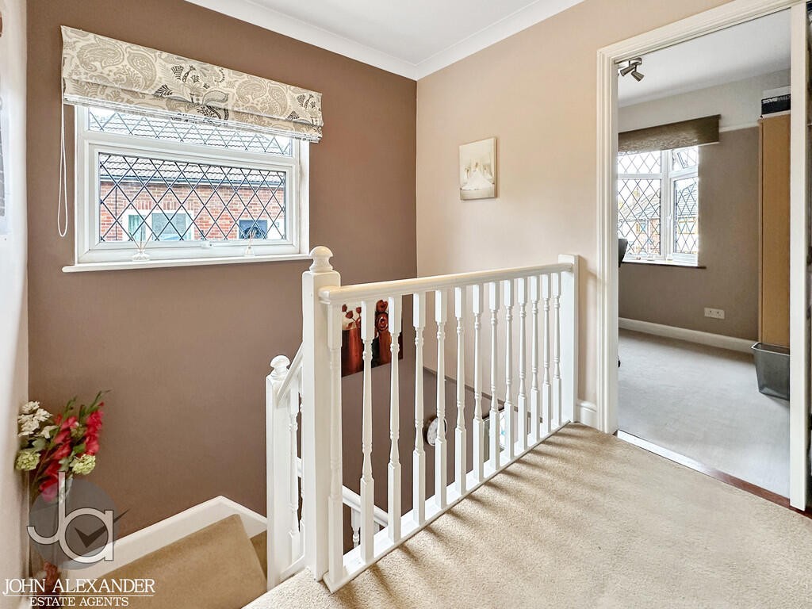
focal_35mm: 14
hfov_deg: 102.1
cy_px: 304
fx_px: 328
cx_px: 406
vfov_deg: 85.7
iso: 250
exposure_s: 1/100
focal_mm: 2.22
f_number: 2.2
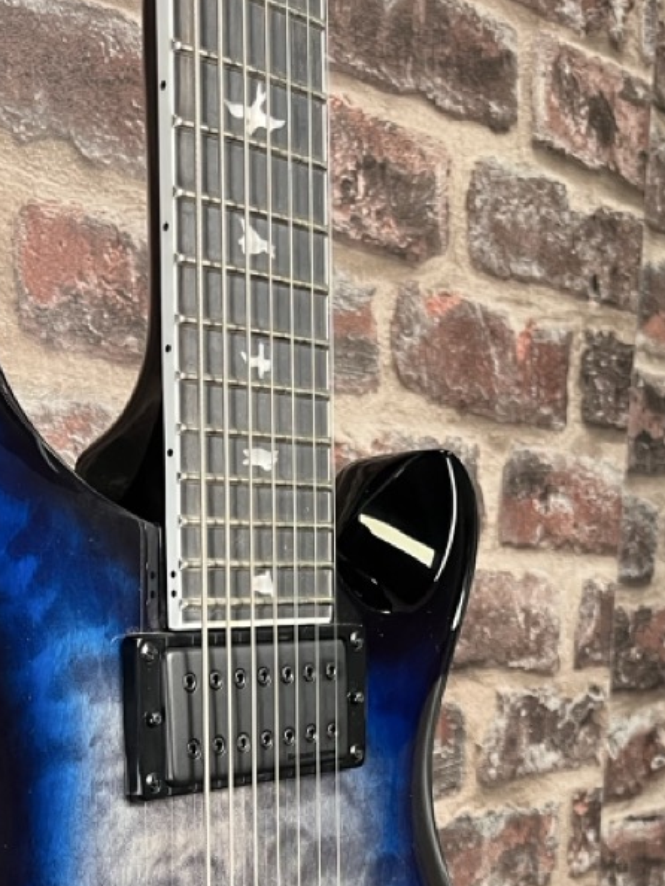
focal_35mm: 56
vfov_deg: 31.0
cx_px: 160
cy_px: 949
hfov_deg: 25.8
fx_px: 1433
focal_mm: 5.1
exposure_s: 1/99
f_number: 1.6
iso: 125
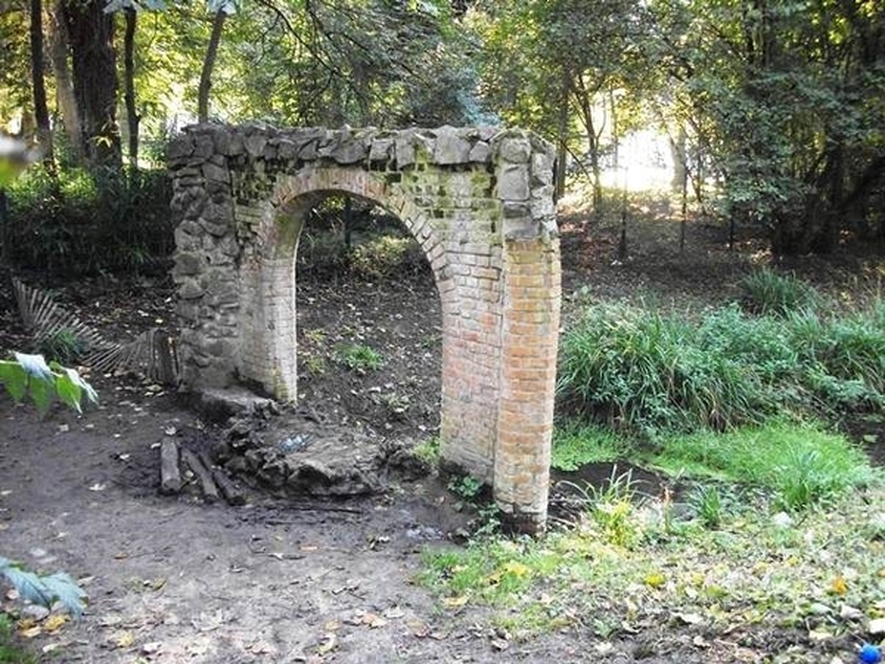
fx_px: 818
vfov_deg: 44.2
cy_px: 332
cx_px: 442
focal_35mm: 32
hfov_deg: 56.8
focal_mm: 5.7
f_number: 2.9
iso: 575
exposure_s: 1/125
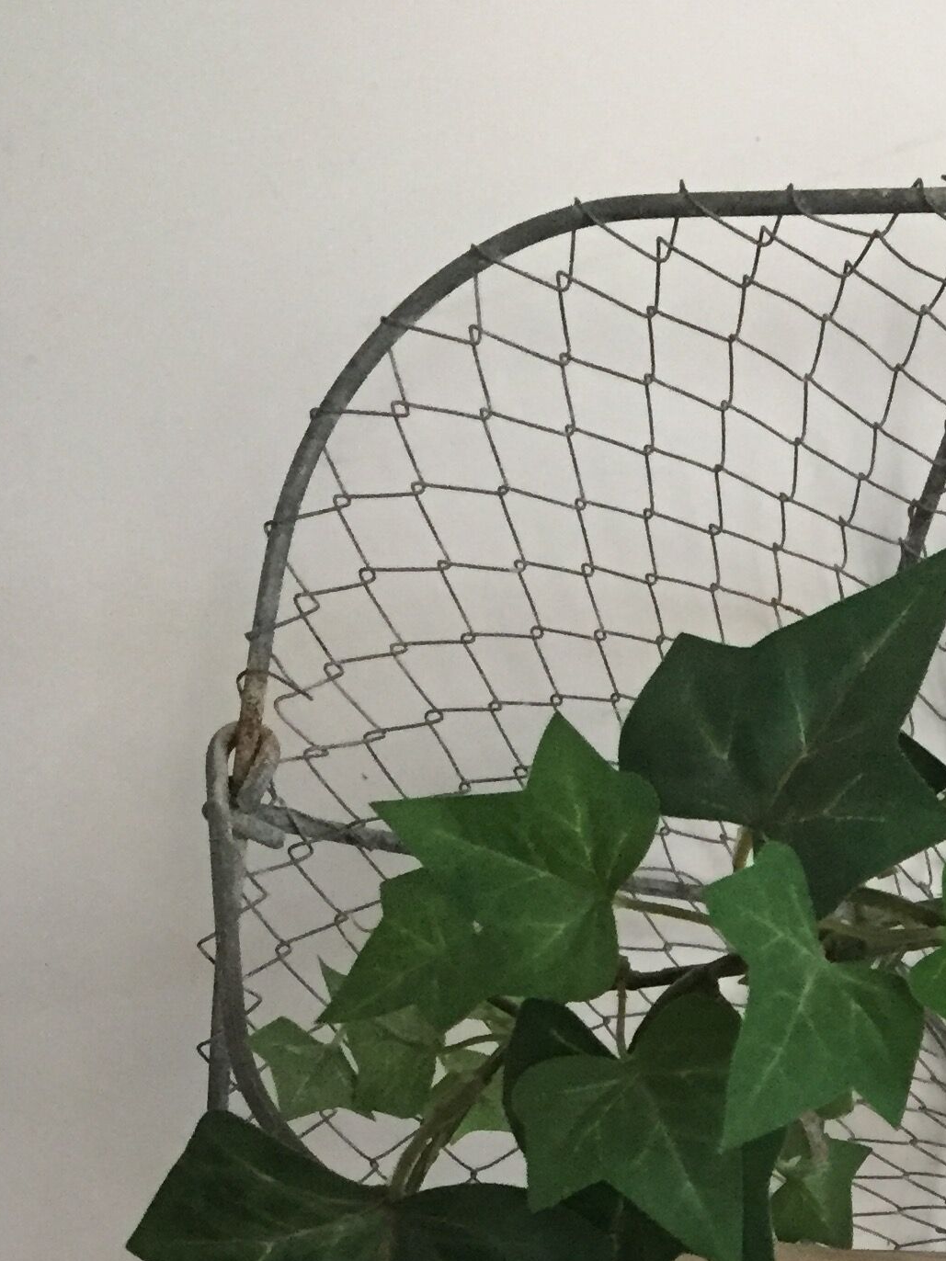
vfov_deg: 25.6
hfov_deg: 20.4
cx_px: 1016
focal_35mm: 69
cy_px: 1471
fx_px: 2514
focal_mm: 4.15
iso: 250
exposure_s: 1/17
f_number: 2.2
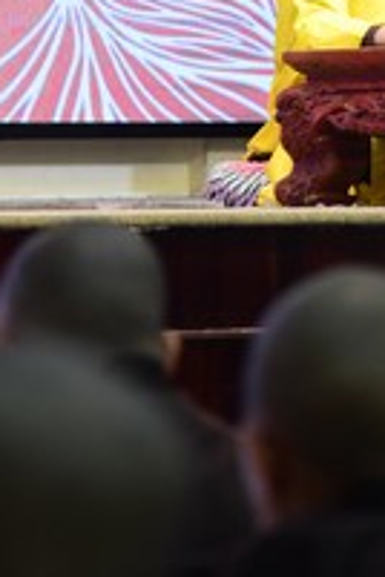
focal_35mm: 389
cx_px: 440
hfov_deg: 3.5
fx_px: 6240
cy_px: -181
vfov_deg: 5.3
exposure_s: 1/100
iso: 2500
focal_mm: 120
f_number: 4
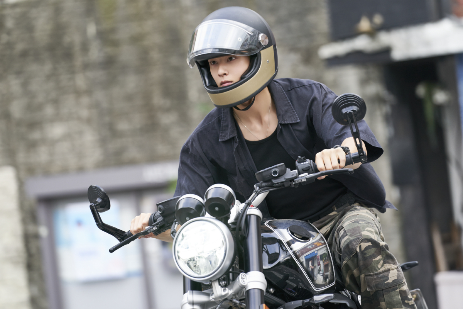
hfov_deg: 10.3
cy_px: 154
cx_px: 232
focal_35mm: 200
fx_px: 2572
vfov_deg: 6.9
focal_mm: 200
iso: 400
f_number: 4
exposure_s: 1/400
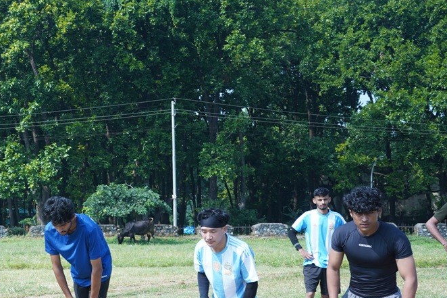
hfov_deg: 33.0
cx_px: 60
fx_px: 720
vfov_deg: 23.1
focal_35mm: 58
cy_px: 225
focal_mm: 32
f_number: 7.1
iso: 160
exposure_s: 1/200
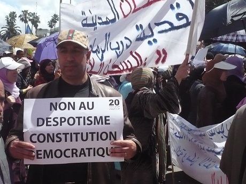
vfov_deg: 29.7
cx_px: 123
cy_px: 92
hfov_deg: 38.9
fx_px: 348
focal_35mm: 49
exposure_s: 1/1000
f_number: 8
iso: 400
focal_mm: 6
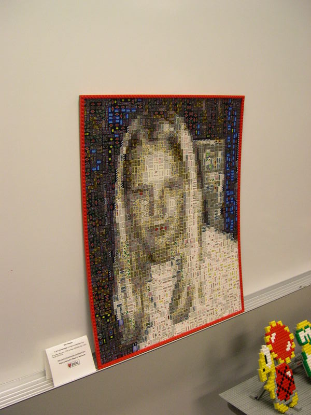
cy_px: 208
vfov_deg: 49.0
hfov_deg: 37.7
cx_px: 156
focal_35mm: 38
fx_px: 455
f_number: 2.8
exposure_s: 1/41.5
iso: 400
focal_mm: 8
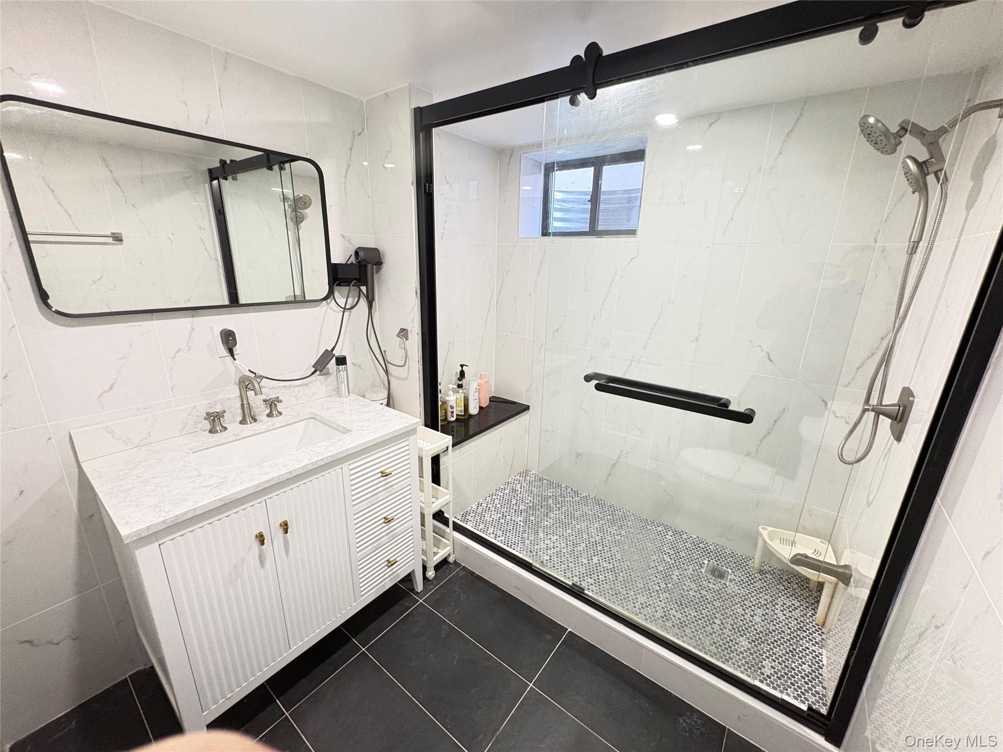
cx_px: 502
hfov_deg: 102.1
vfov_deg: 85.7
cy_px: 376
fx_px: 406
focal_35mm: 14
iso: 800
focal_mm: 2.22
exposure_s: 1/60
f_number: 2.2
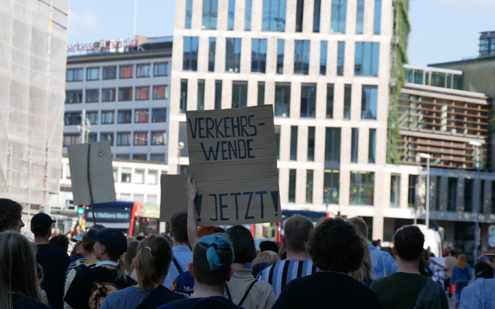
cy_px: 149
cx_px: 248
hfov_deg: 14.2
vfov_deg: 8.9
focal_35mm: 147
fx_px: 1983
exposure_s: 1/320
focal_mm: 69
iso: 200
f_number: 6.3
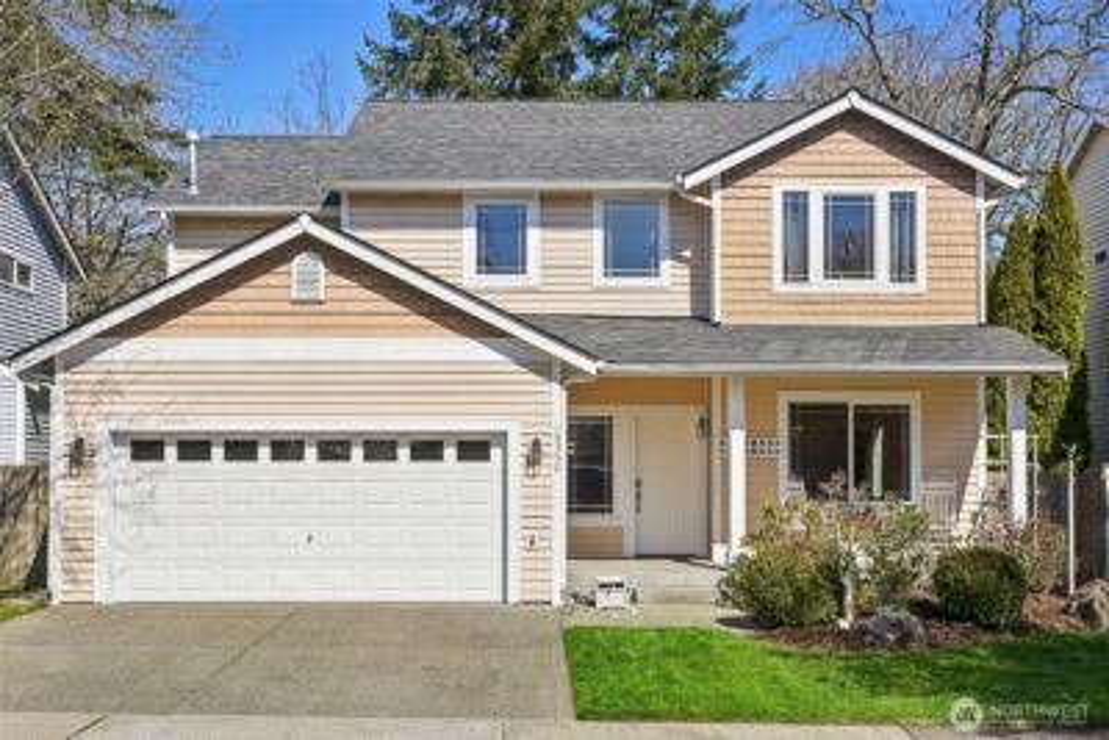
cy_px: 370
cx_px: 554
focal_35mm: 42
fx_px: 1294
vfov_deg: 31.9
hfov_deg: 46.4
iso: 100
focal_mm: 28
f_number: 8
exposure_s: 1/750
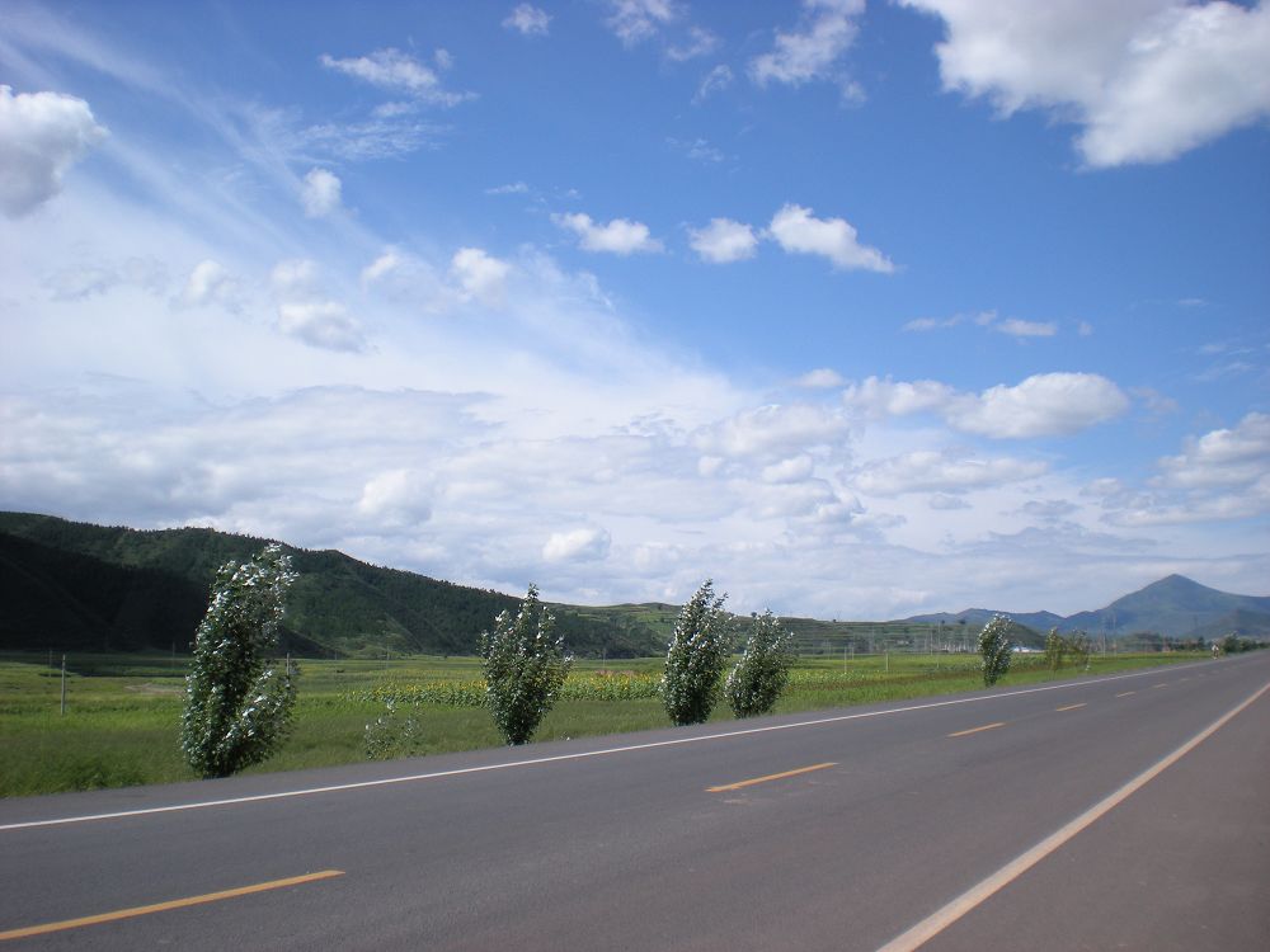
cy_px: 476
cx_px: 635
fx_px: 1394
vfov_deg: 37.7
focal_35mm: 38
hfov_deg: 49.0
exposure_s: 1/672
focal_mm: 6.3
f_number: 4.6
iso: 64
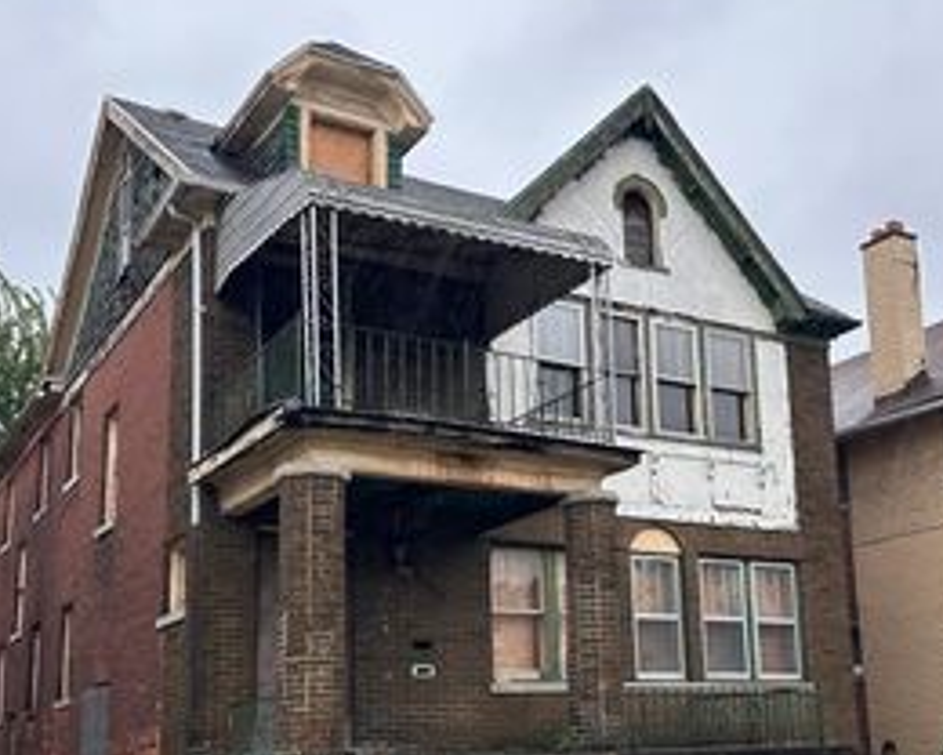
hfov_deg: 40.8
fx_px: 1256
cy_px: 517
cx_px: 598
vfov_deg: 33.1
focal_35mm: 45
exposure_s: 1/121
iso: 125
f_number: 1.78
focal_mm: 6.86
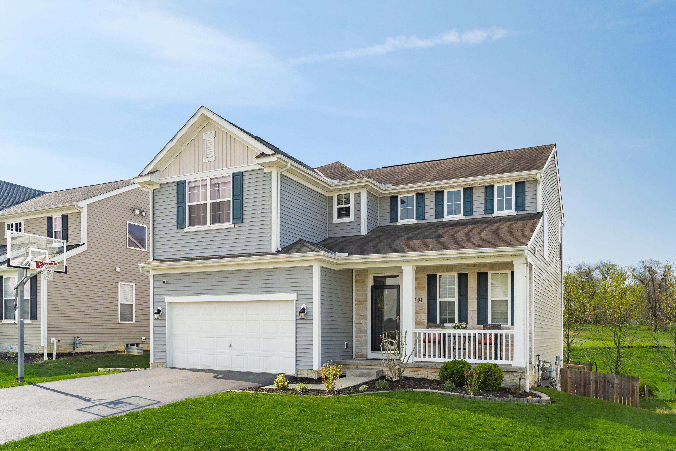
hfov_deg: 67.4
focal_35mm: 27
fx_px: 507
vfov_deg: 47.9
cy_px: 226
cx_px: 338
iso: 100
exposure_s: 1/320
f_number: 8
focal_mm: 18
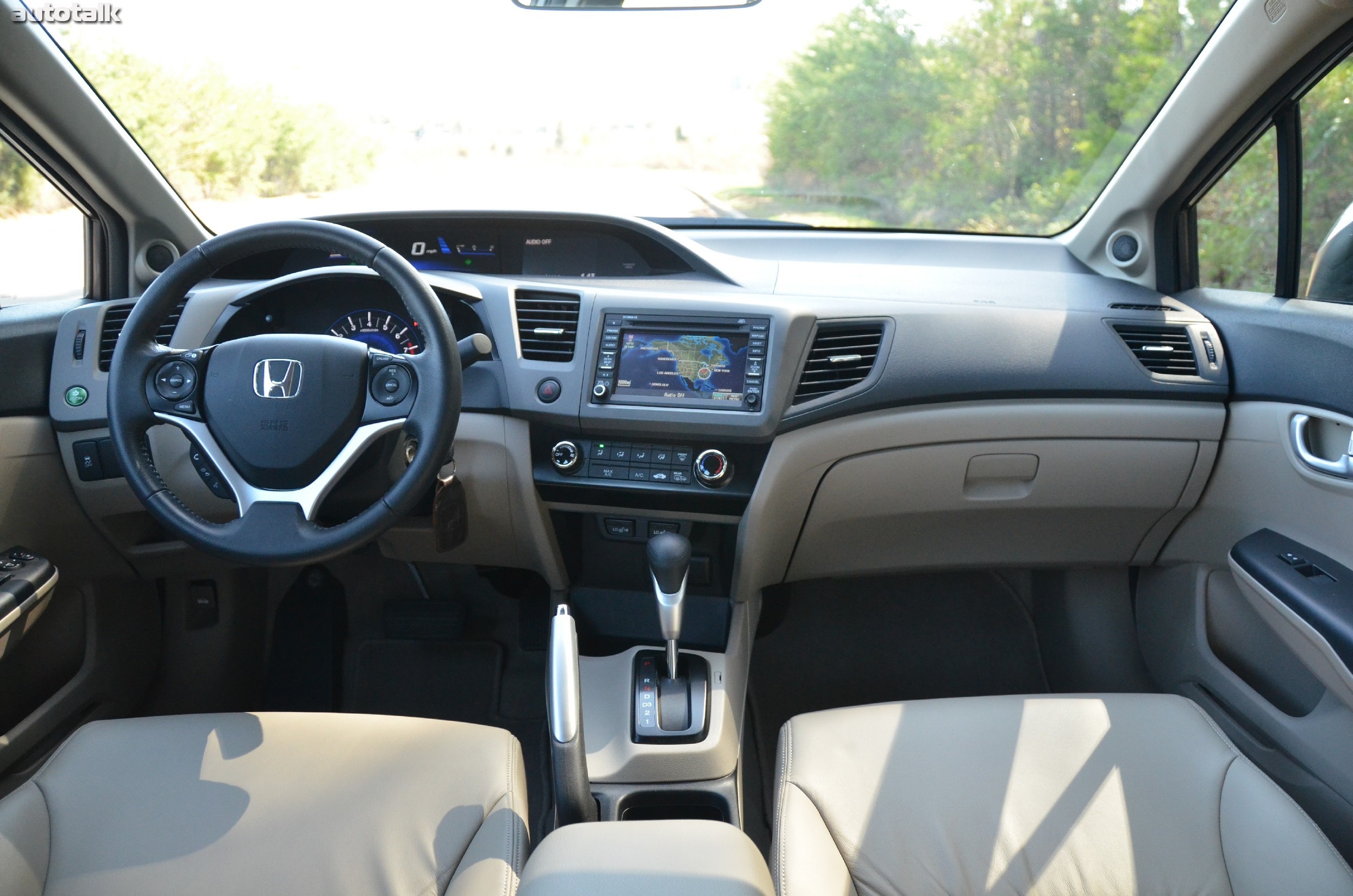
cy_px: 448
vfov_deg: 47.7
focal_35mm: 27
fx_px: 1013
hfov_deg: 67.5
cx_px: 676
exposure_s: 1/400
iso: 1600
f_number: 3.5
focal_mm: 18
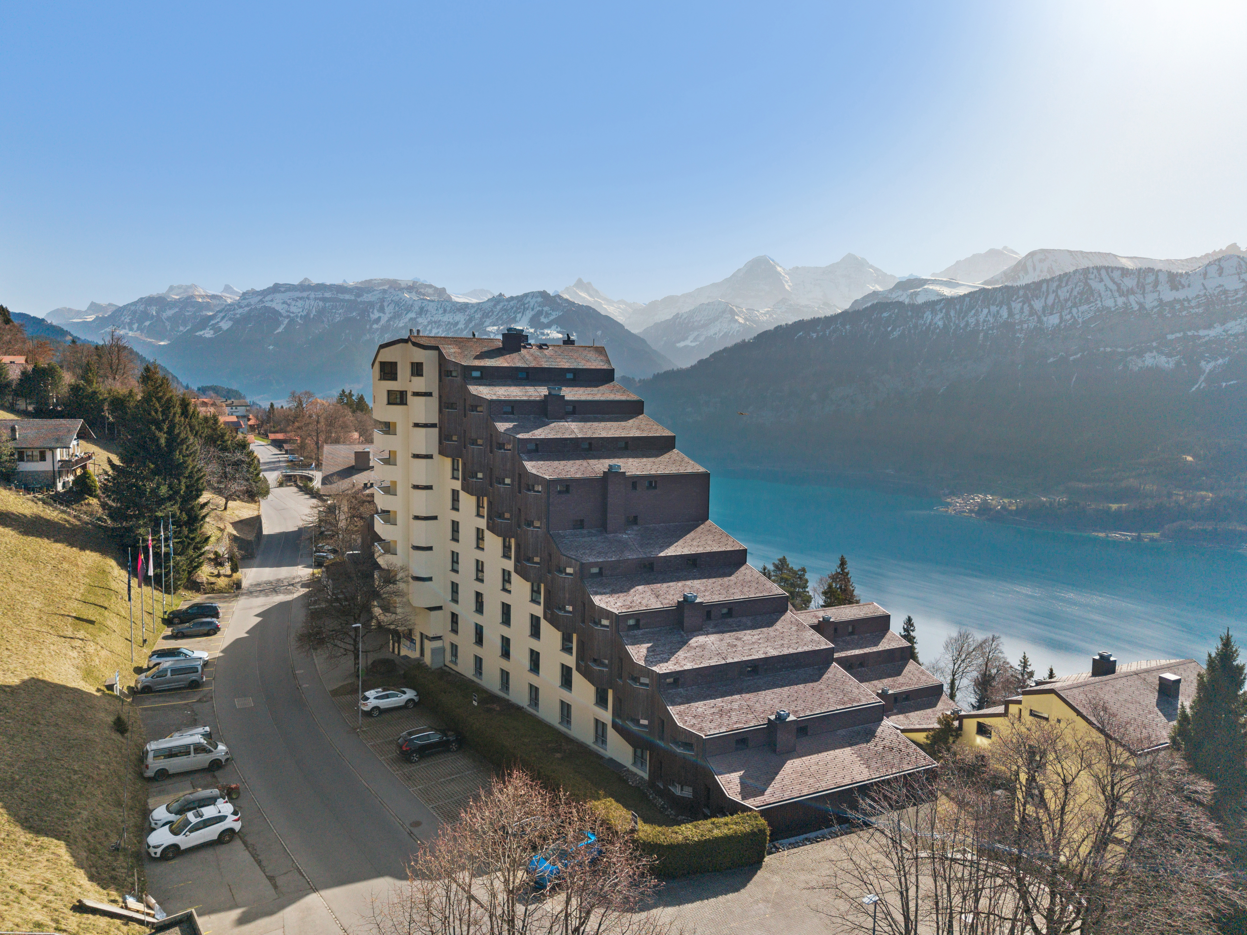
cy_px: 468
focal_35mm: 24
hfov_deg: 71.6
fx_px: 865
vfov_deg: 56.8
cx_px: 624
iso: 200
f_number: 1.8
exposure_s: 1/6000
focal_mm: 8.7
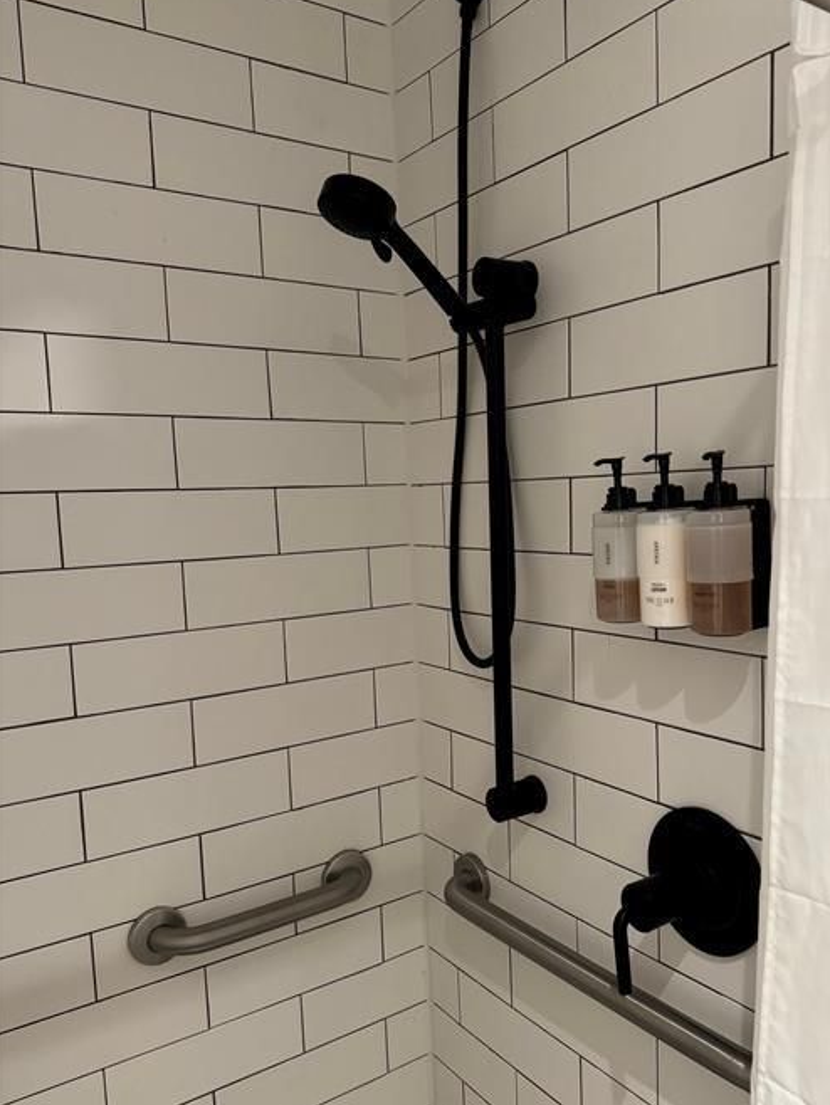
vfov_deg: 63.3
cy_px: 594
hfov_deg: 49.6
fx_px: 895
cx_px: 481
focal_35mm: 28
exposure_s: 1/60
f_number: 1.78
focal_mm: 6.76
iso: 320
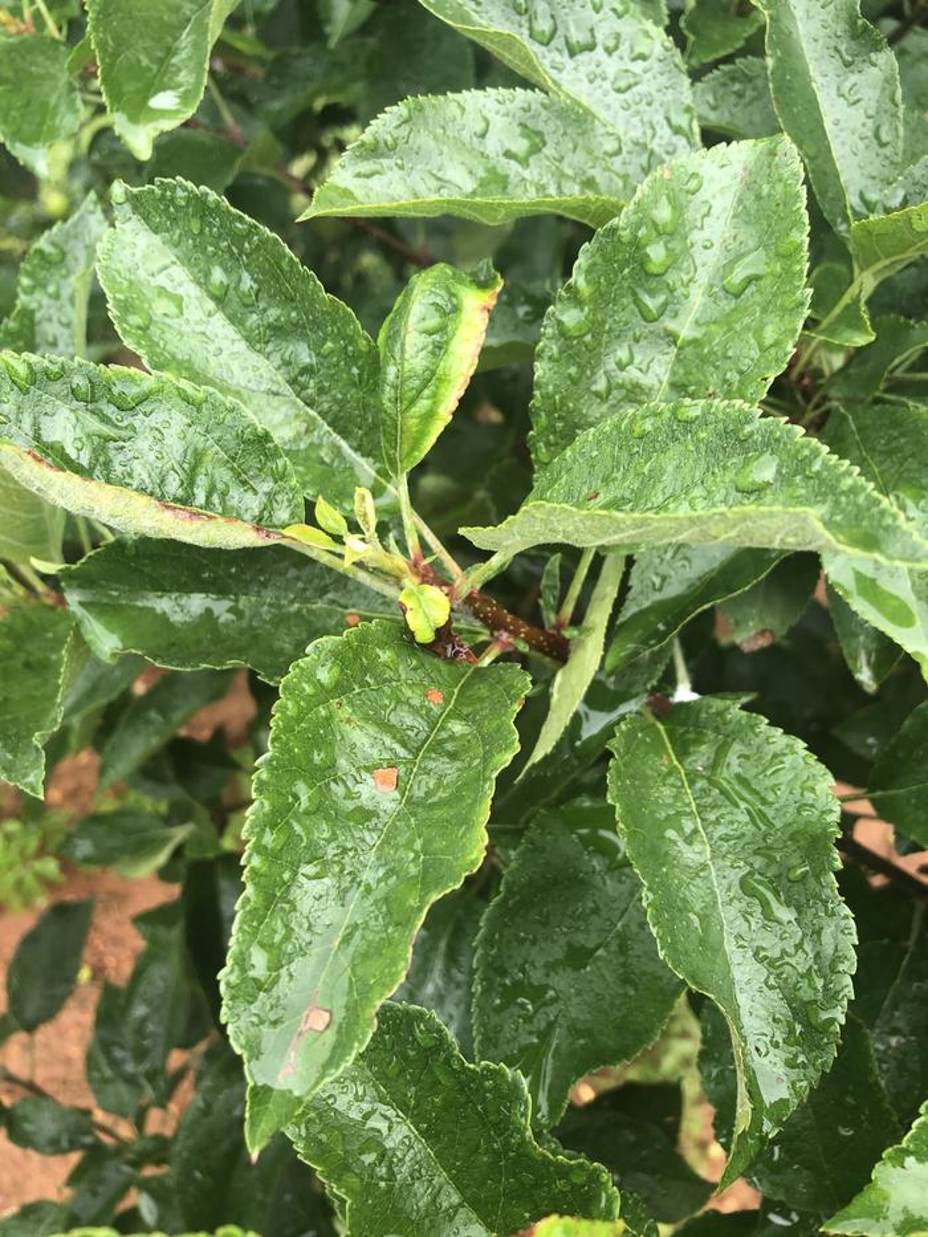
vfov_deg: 63.4
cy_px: 618
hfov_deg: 49.8
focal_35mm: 28
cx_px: 464
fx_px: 1001
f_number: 1.8
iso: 40
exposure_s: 1/120
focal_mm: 3.99
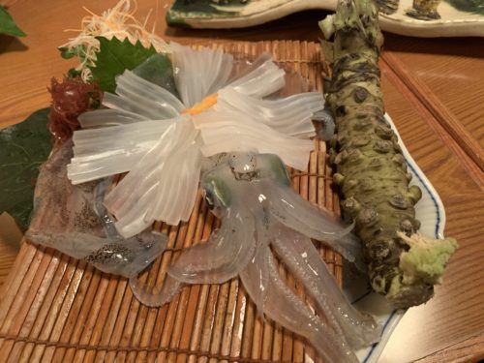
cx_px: 242
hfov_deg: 67.3
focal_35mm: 26
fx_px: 364
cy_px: 182
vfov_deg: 53.1
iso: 500
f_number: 1.8
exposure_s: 1/30
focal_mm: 4.25
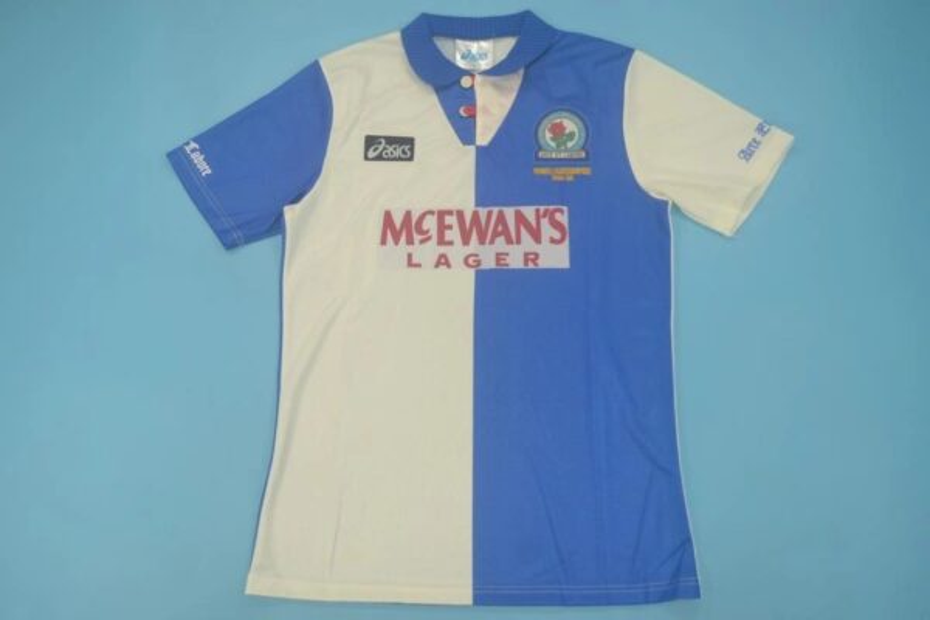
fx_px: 930
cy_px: 310
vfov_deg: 36.9
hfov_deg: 53.1
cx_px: 465
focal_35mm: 36
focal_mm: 24
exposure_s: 1/125
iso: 200
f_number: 4
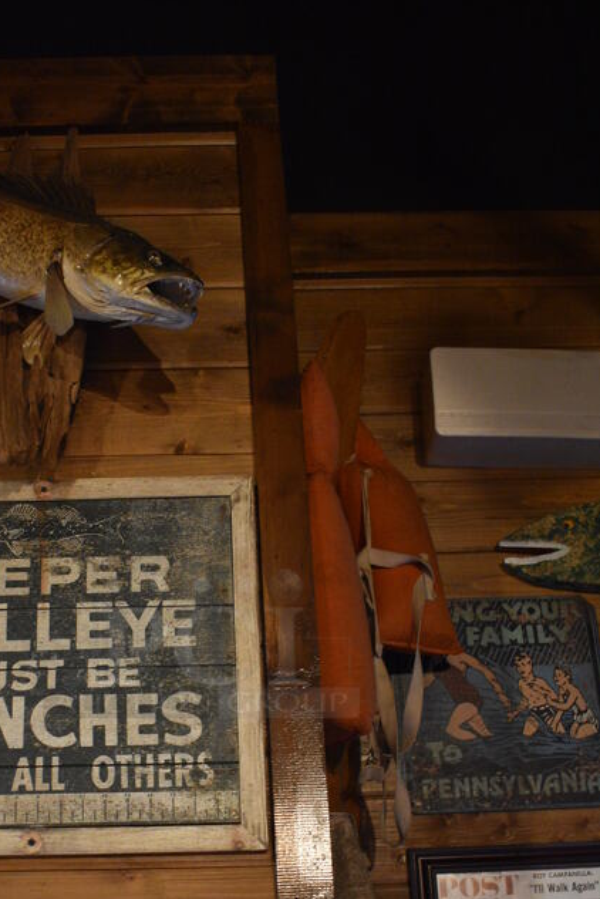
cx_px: 202
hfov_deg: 33.9
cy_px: 644
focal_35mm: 39
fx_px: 974
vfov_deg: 48.1
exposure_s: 1/30
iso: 2200
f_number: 3.5
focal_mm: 18
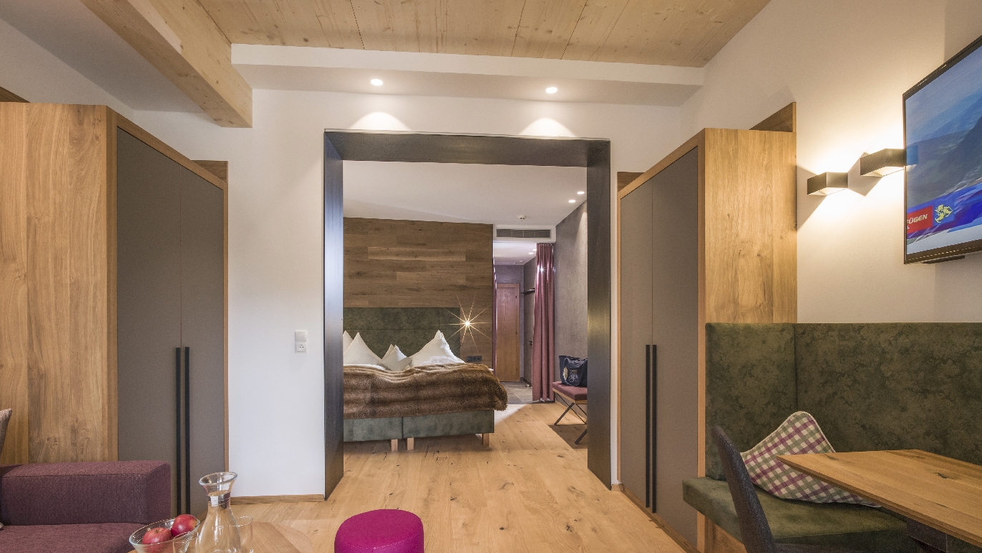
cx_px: 484
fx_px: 781
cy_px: 330
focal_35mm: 30
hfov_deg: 64.3
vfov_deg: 38.8
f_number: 16
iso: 400
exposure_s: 1/6
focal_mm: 28
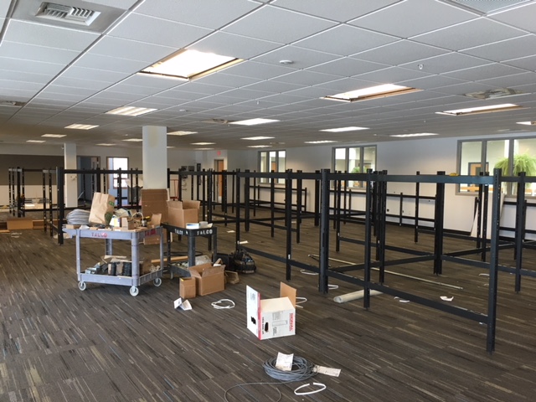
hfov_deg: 61.7
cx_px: 268
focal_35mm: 29
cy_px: 201
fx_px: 449
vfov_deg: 48.2
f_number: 2.2
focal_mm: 4.15
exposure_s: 1/30
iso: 40
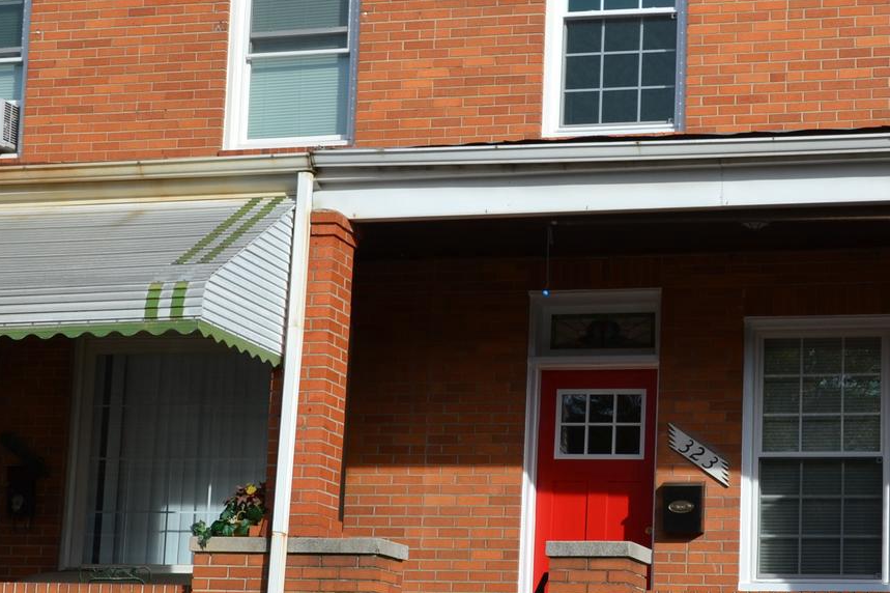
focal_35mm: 93
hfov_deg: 21.8
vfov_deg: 14.7
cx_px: 592
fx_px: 2298
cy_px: 325
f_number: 8
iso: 100
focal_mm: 26
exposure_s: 1/250
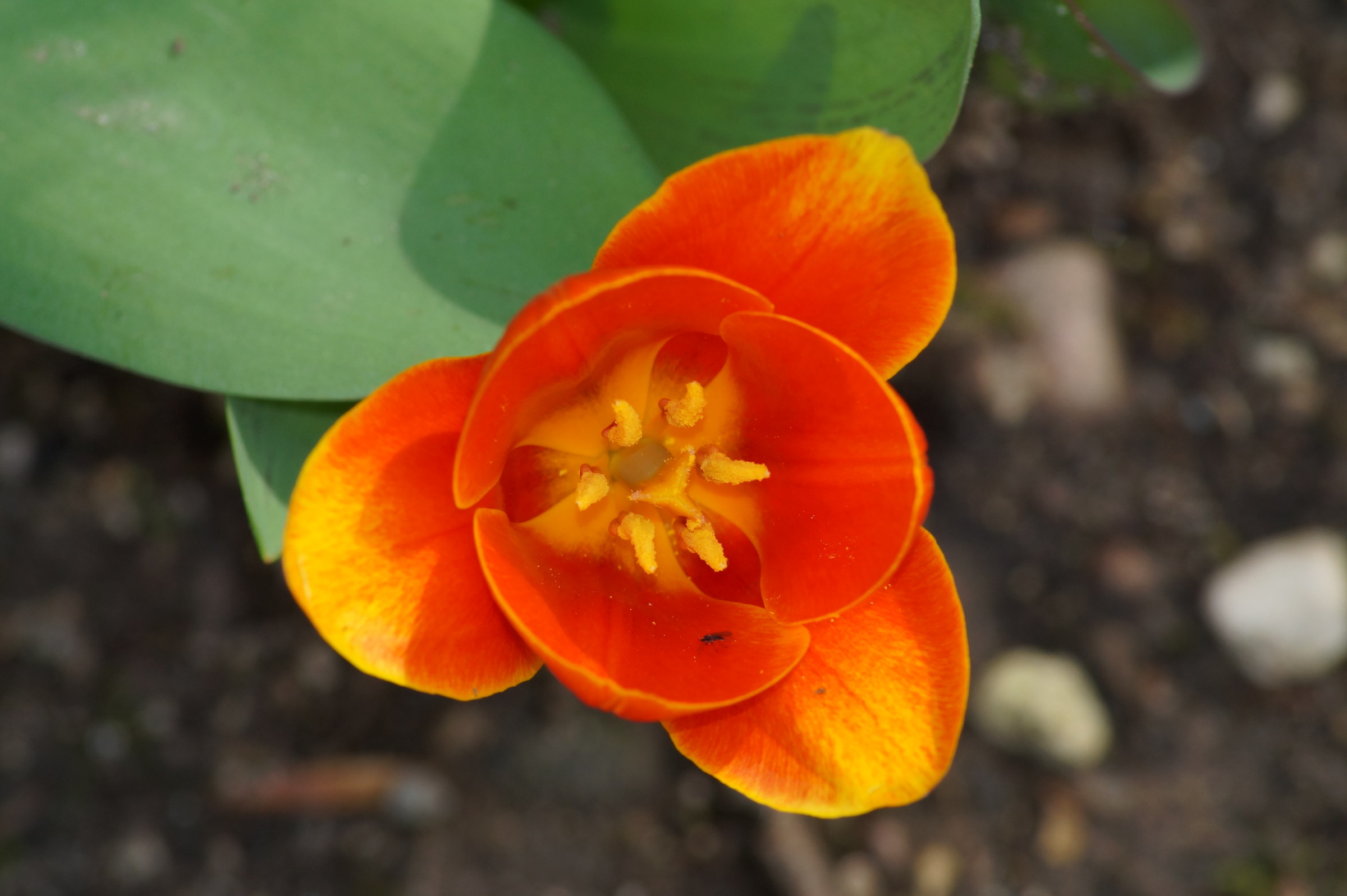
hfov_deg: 7.6
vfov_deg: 5.1
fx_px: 10096
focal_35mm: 270
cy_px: 448
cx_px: 674
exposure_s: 1/160
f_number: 11
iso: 400
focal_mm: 180
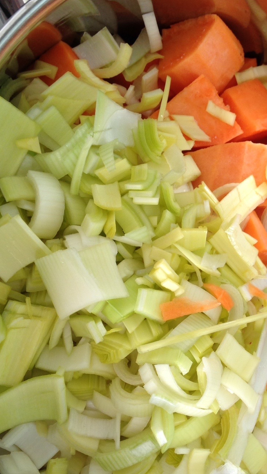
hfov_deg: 21.2
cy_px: 276
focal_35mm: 56
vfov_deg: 37.1
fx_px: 705
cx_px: 215
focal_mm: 4.12
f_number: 2.4
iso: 50
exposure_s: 1/30
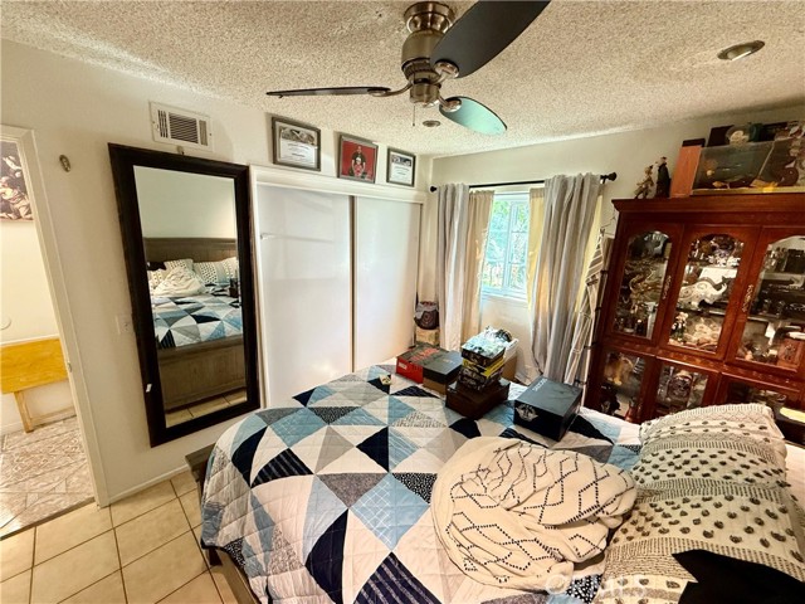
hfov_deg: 102.1
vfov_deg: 85.7
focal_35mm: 14
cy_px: 302
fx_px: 326
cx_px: 402
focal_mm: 2.22
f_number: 2.2
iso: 500
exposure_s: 1/60
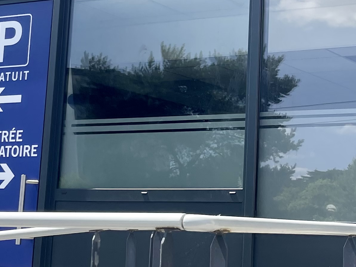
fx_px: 905
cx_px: 291
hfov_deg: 21.9
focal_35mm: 88
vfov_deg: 16.7
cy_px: 88
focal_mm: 4.2
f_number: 1.6
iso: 32
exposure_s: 1/2092
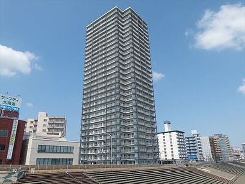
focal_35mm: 25
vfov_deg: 54.9
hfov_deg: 69.4
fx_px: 177
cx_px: 122
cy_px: 92
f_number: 4
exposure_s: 1/1000
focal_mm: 4.5
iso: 100
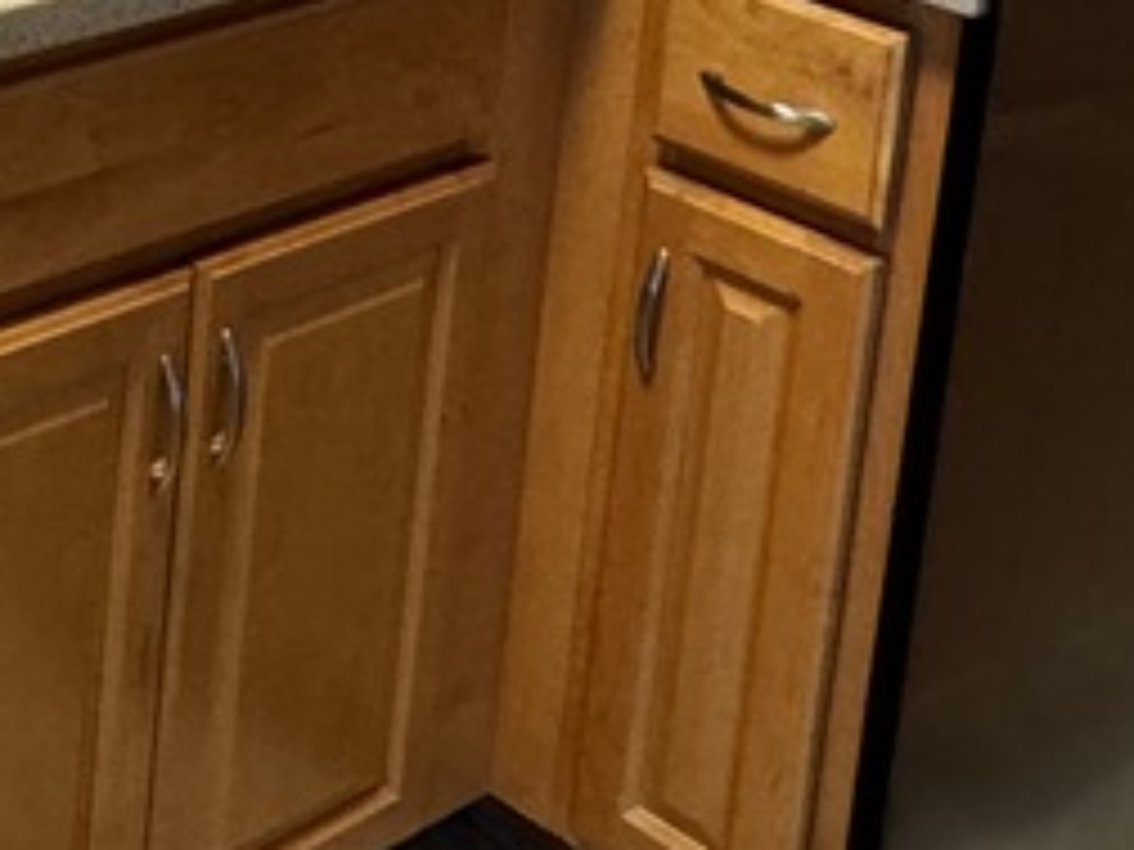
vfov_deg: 16.6
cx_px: -315
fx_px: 2621
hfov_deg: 22.1
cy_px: -454
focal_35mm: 80
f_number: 2.2
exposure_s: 1/60
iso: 250
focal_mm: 2.22
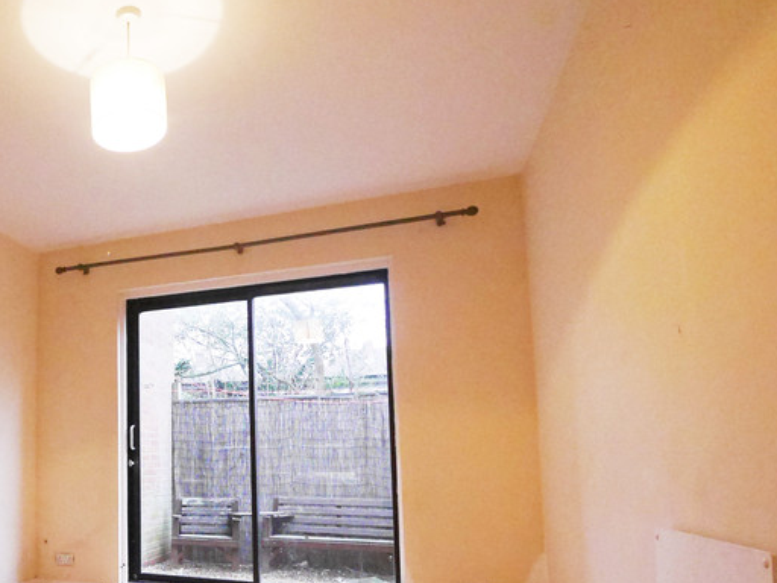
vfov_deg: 48.6
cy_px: 407
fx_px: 628
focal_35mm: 28
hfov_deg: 55.4
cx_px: 83
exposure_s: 1/125
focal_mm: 7
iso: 2000
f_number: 4
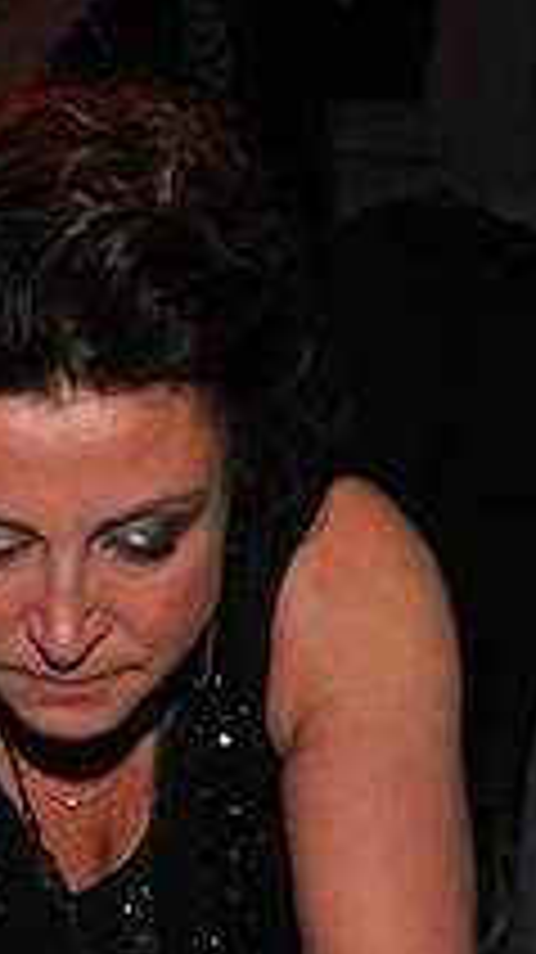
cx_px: 131
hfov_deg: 8.9
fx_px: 3442
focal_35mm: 136
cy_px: 562
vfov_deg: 15.8
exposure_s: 1/100
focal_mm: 50
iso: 800
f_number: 5
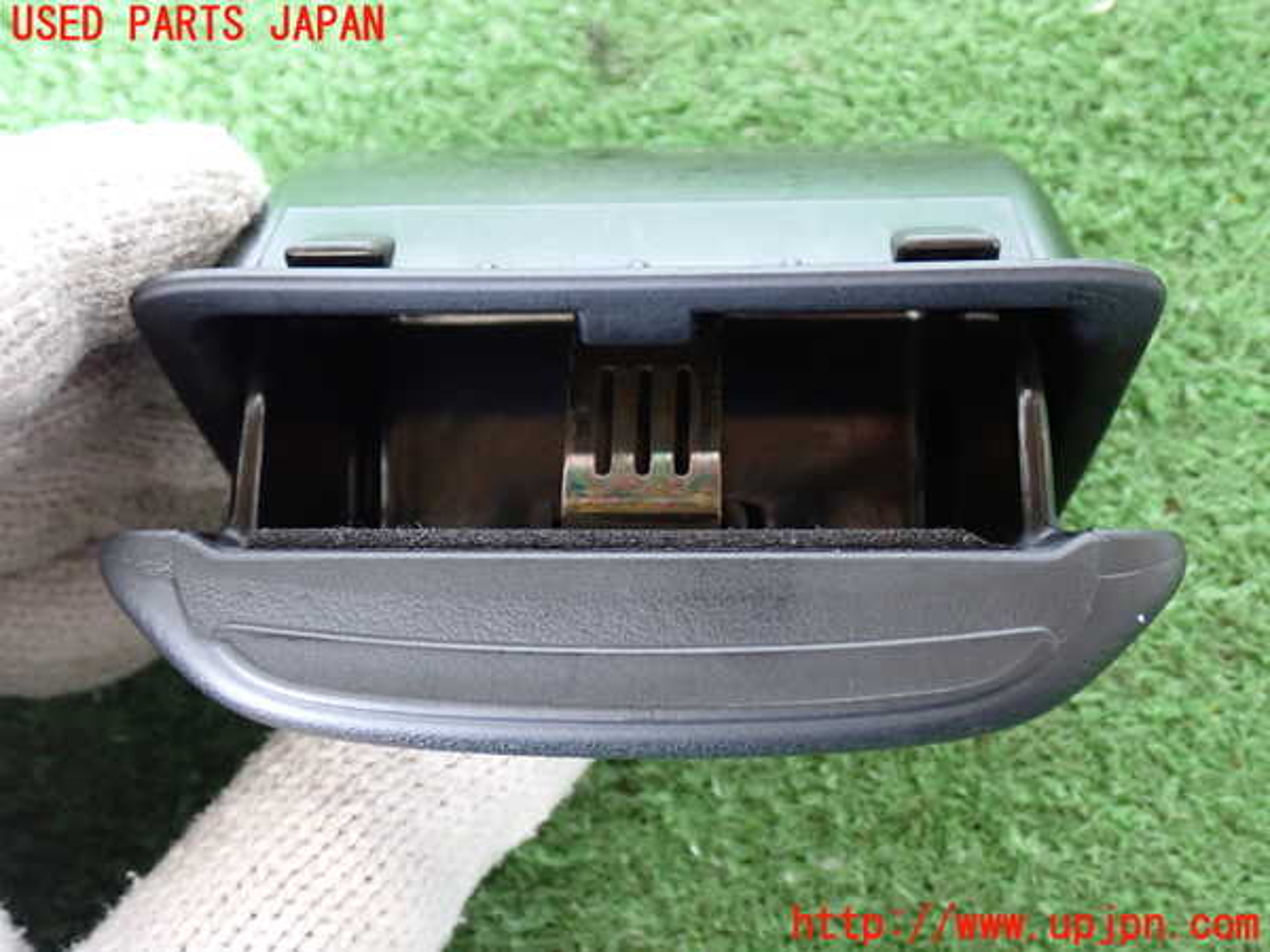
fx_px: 1504
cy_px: 476
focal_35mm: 41
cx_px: 635
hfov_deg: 45.8
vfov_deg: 35.1
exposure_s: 1/15
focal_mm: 7.31
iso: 800
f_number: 2.8
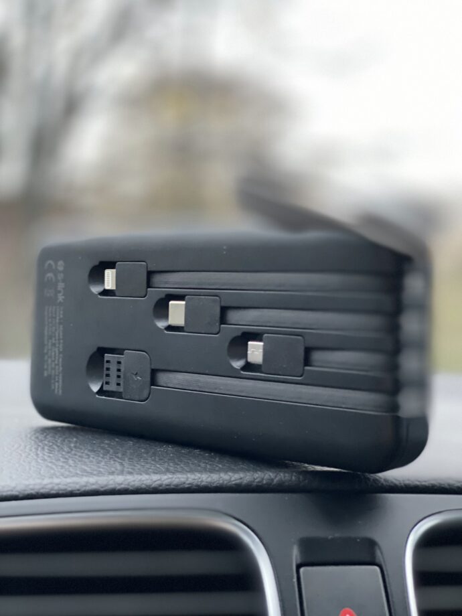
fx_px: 925
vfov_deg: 36.8
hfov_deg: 28.0
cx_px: 231
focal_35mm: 52
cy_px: 308
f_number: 2
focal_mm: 6
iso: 800
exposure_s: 1/14
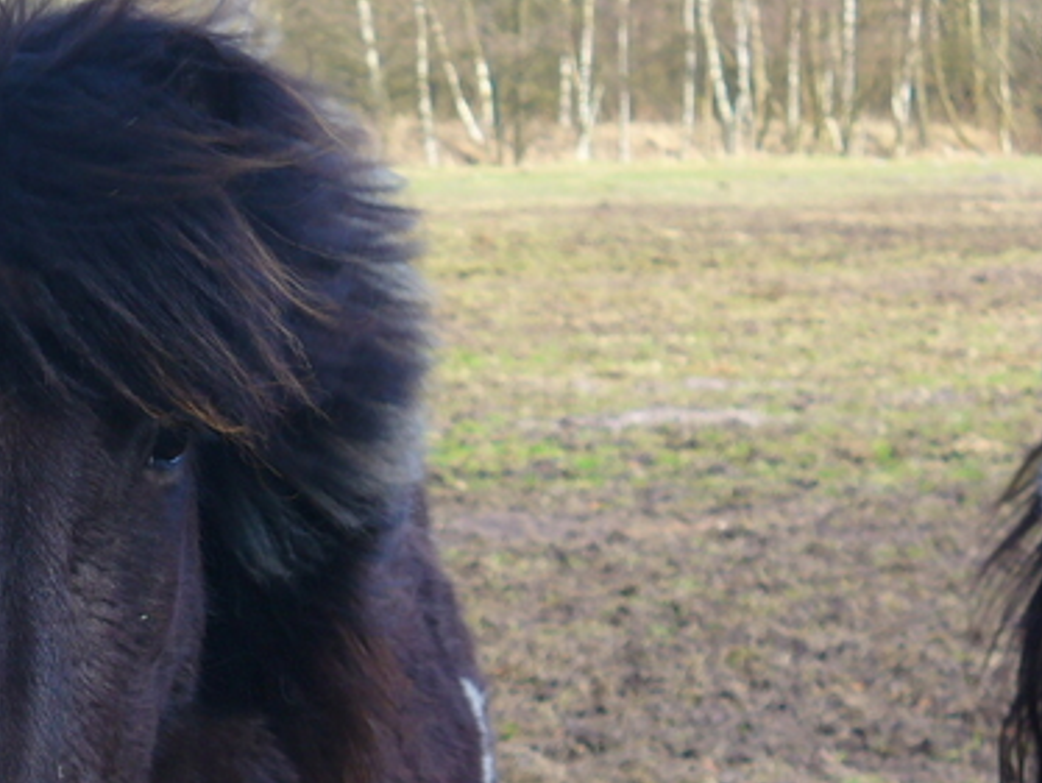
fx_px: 6747
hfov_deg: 8.8
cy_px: 511
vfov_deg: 6.6
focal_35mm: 224
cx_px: 134
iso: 64
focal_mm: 21
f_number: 3.7
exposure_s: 1/160
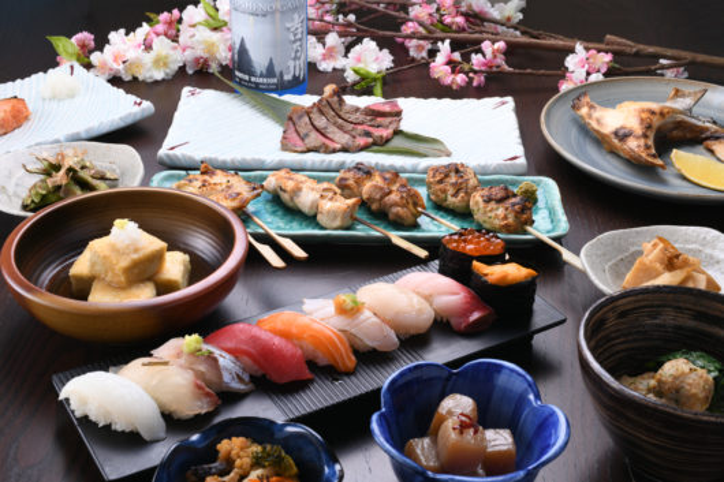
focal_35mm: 50
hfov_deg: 39.6
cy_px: 241
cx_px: 362
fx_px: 1005
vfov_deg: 27.0
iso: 100
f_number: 16
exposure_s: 1/15
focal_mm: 50
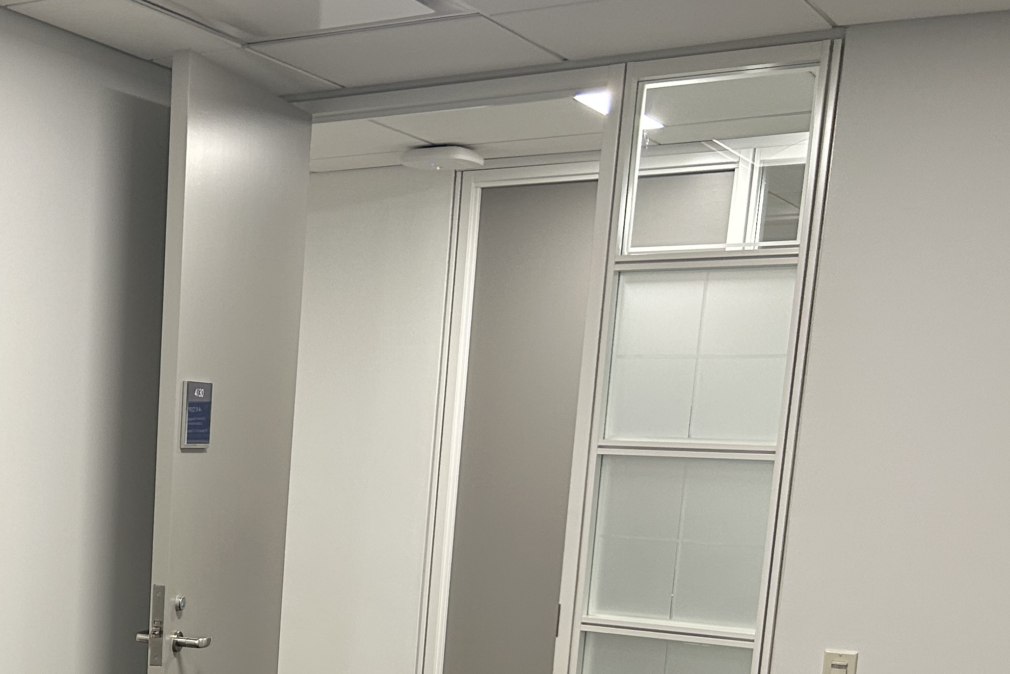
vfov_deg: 23.5
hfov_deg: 33.4
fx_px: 1543
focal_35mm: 55
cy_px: 684
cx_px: 22
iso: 125
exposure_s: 1/108
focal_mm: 5.7
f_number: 1.5
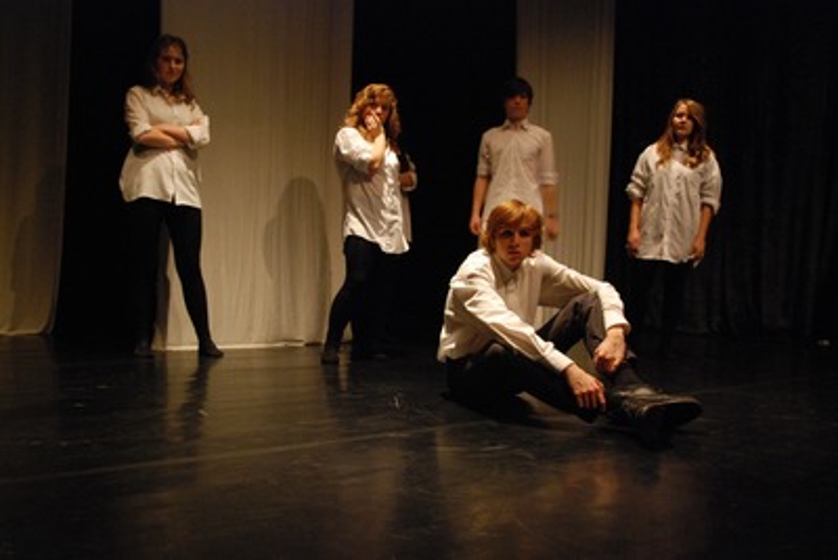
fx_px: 733
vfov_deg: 41.7
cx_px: 419
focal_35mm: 32
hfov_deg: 59.5
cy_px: 280
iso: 1600
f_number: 3.8
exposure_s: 1/6
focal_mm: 21
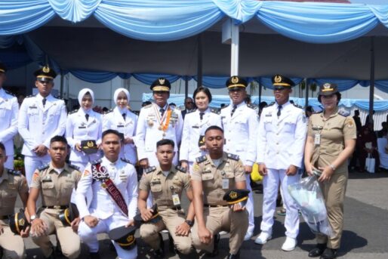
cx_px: 154
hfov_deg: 59.7
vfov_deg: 42.3
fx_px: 334
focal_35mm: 31
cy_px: 126
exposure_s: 1/100
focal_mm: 24
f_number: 22
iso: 400
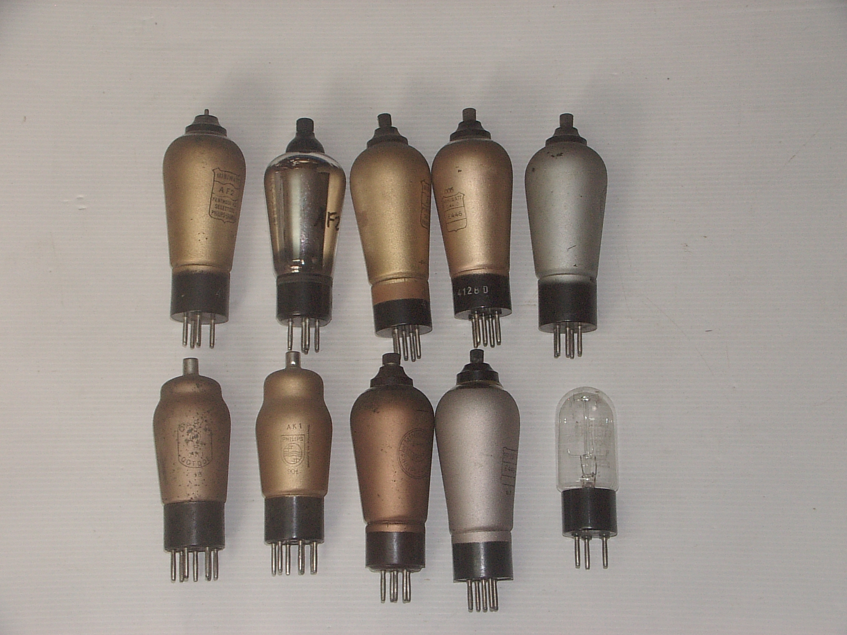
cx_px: 424
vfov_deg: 19.9
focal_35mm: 74
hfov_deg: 26.3
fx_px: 1811
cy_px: 318
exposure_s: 1/35
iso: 200
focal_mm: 11.5
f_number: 3.3
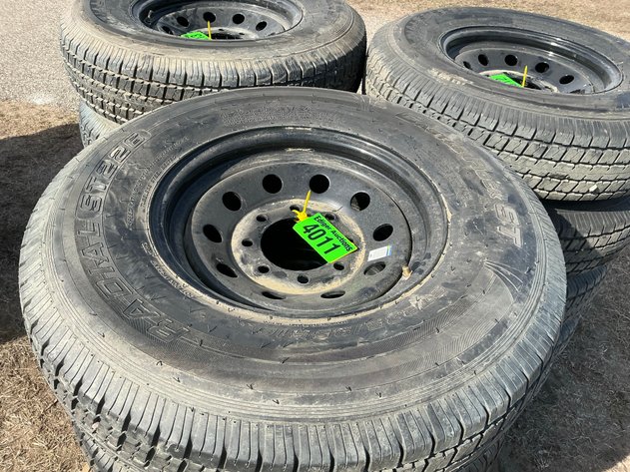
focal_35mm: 28
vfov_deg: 49.7
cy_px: 236
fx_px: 509
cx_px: 315
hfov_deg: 63.5
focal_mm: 3
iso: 25
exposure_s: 1/869
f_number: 1.8
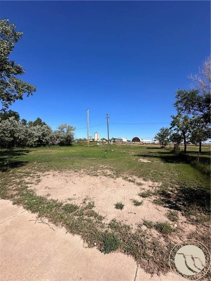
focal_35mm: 14
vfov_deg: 102.1
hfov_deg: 85.7
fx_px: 114
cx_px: 106
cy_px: 140
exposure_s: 1/2451
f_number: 2.2
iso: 50
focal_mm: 2.22
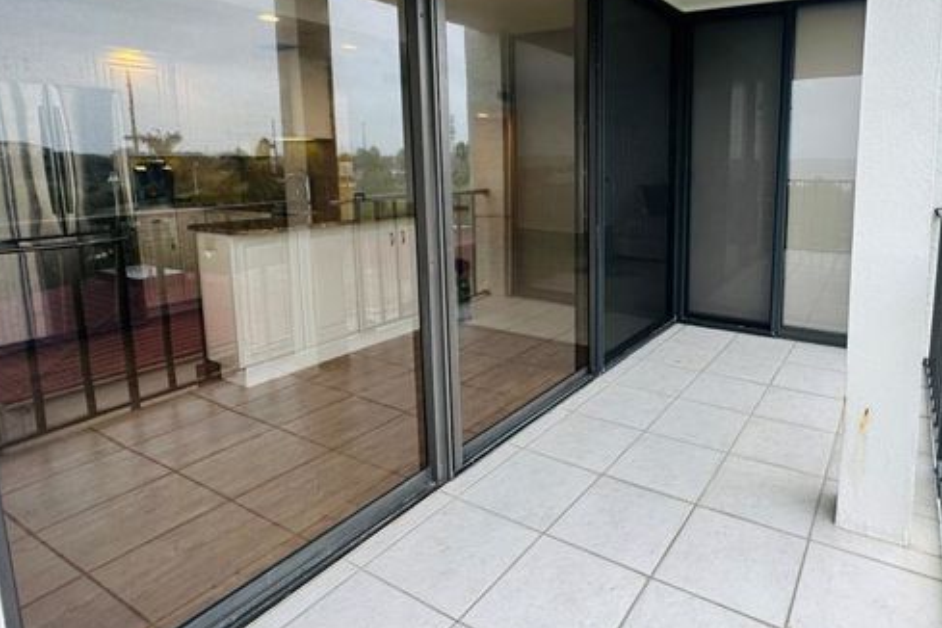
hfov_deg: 78.8
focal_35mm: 21
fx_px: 549
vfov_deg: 58.7
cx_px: 619
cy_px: 233
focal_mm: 2.22
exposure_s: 1/170
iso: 40
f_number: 2.2
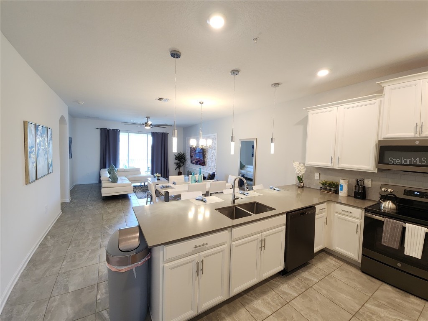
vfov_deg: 89.9
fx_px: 161
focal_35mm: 13
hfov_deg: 106.2
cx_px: 214
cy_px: 160
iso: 200
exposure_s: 1/60
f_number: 2.2
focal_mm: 2.2
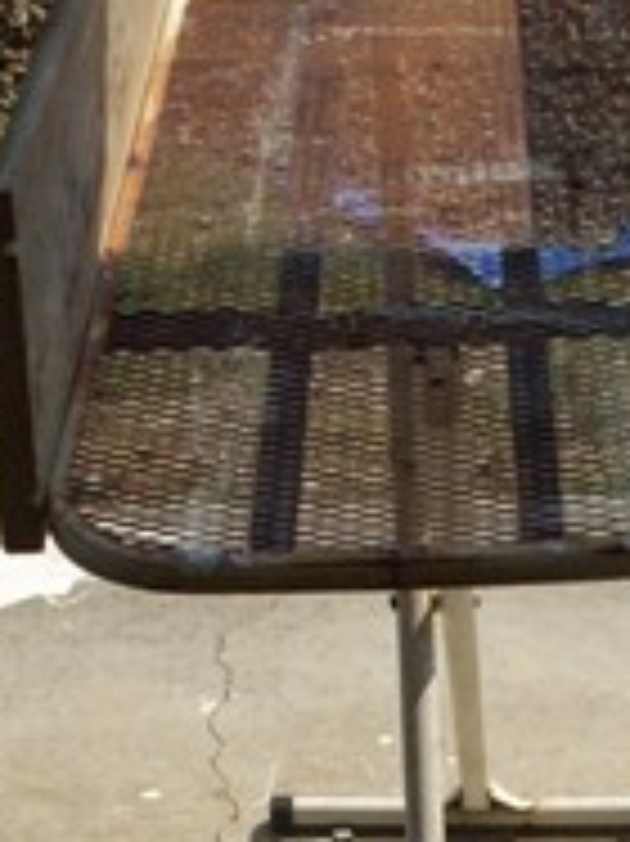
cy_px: 662
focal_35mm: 119
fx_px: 2891
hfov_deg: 12.3
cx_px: 585
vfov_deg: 16.5
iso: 64
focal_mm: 6.2
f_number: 5.6
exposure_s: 1/324
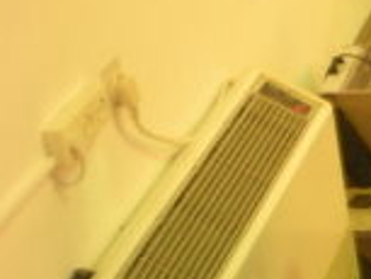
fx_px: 1330
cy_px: 149
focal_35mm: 124
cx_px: 587
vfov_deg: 12.0
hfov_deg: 14.6
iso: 427
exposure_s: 1/8
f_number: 3.1
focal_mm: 6.3
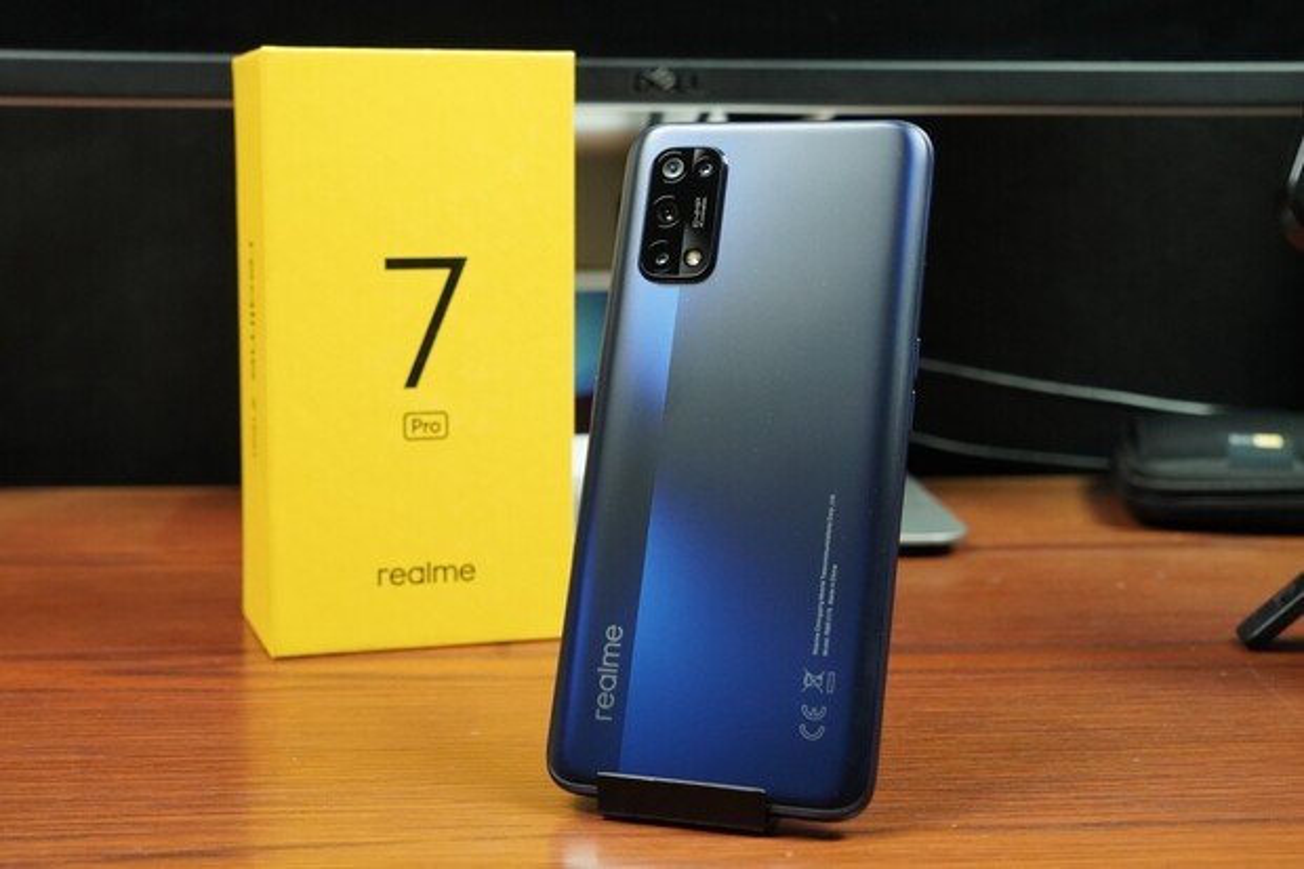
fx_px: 1666
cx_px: 652
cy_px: 434
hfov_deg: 42.8
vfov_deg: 29.2
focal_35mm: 46
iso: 6400
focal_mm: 46
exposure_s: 1/125
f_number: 8
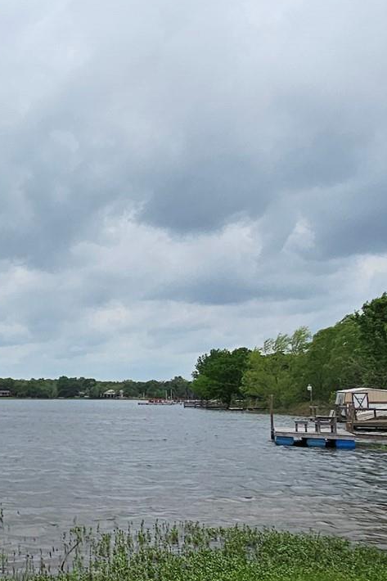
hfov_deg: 28.2
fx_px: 629
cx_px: -116
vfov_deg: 49.4
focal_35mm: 39
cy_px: 331
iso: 50
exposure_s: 1/1391
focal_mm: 2.2
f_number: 2.2
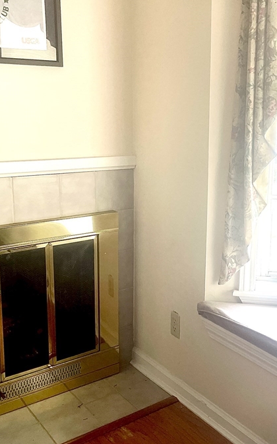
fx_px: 507
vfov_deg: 47.2
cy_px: 206
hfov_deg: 30.1
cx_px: 204
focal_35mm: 42
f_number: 1.6
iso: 40
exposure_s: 1/120
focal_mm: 4.2
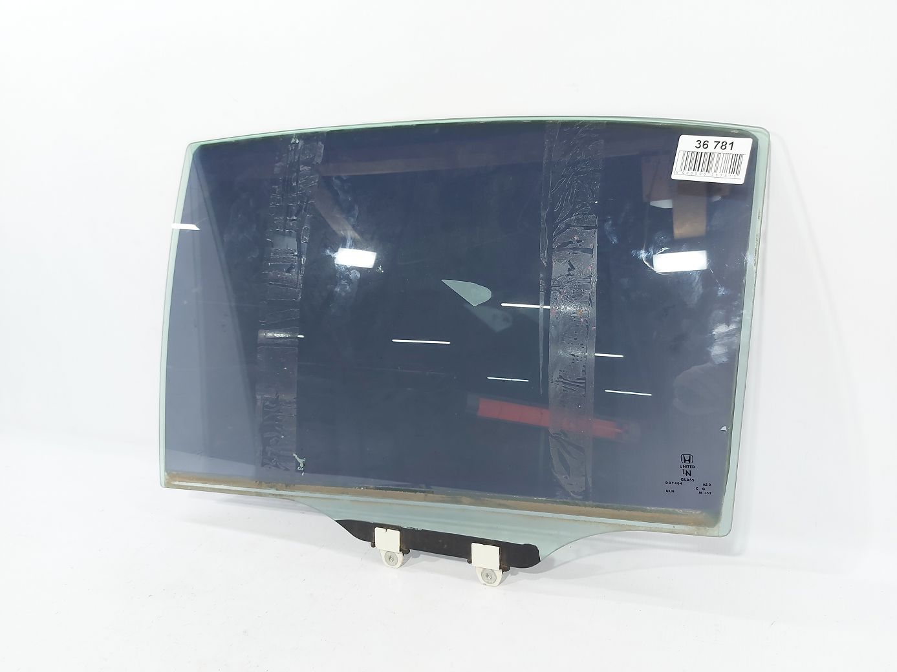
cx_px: 448
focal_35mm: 24
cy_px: 336
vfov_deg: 56.8
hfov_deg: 71.6
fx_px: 622
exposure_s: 1/50
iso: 80
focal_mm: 5.23
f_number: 1.8
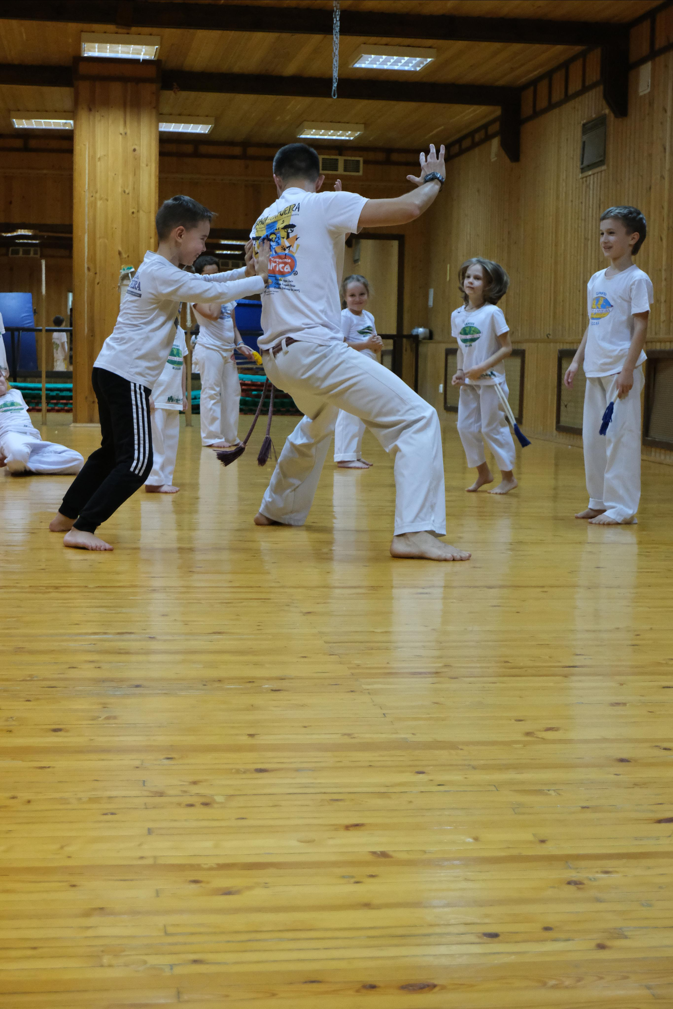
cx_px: 336
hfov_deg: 25.1
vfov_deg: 36.9
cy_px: 504
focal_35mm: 54
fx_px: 1514
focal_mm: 36.3
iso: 6400
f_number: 5.2
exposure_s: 1/180
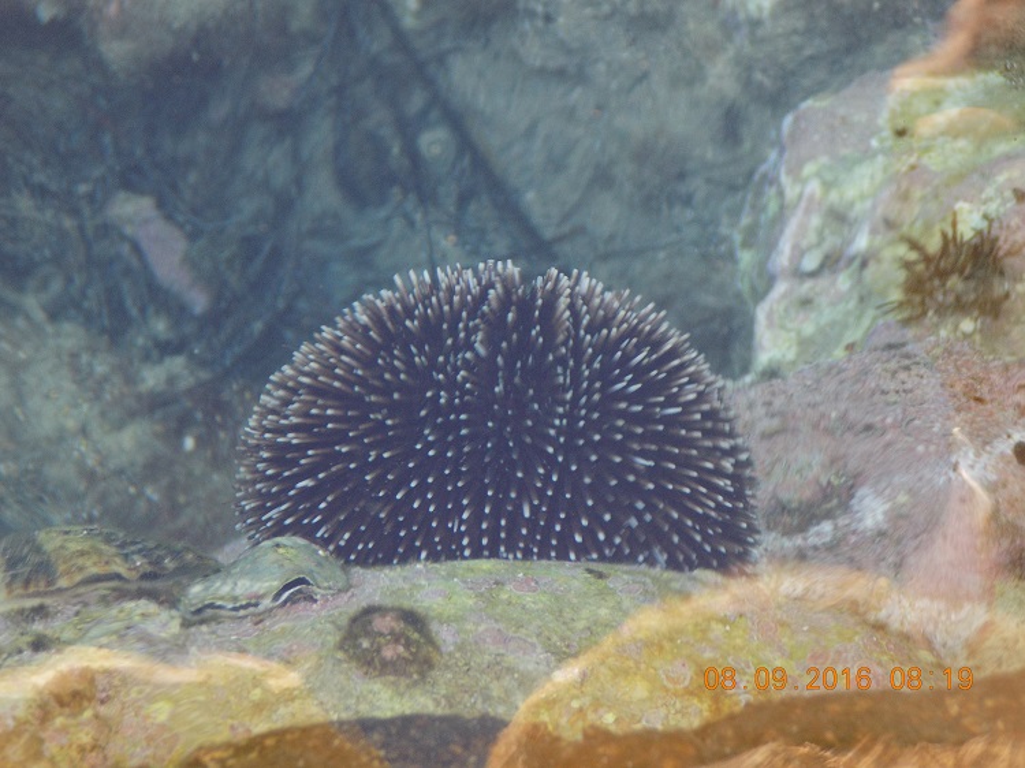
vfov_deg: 6.8
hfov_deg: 9.1
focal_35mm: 217
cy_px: 384
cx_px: 512
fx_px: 6423
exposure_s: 1/30
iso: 160
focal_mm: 38.6
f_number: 5.5
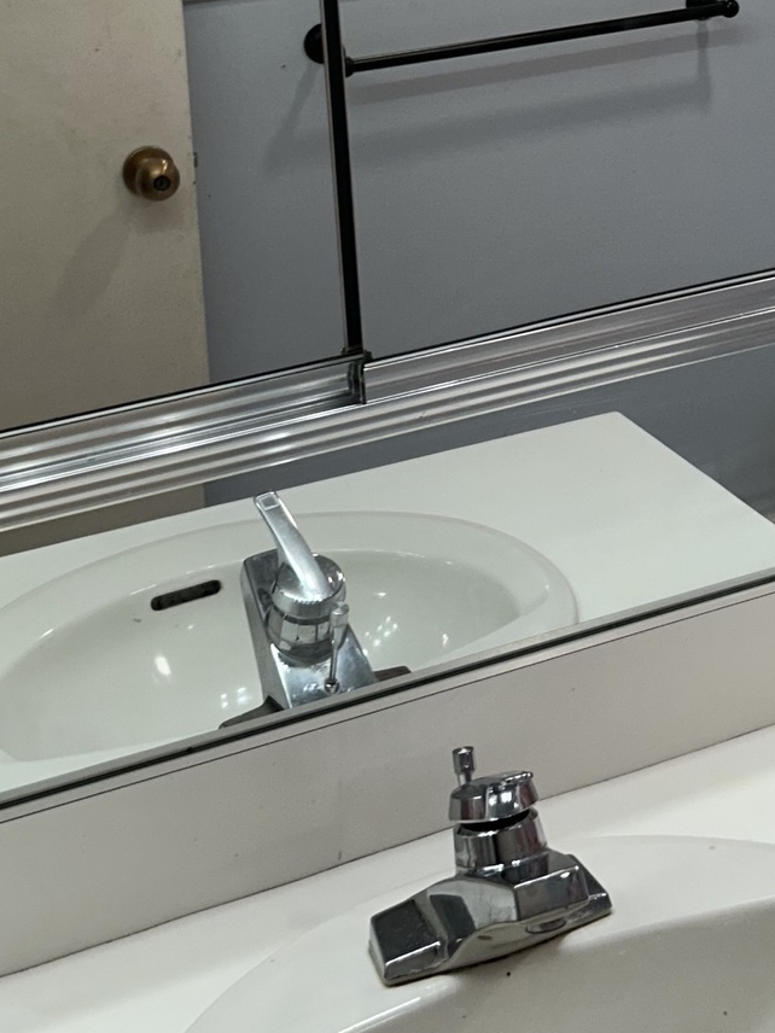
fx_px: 2090
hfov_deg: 20.8
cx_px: 611
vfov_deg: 26.5
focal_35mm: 70
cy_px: 30
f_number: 1.5
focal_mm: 5.7
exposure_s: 1/152
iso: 40
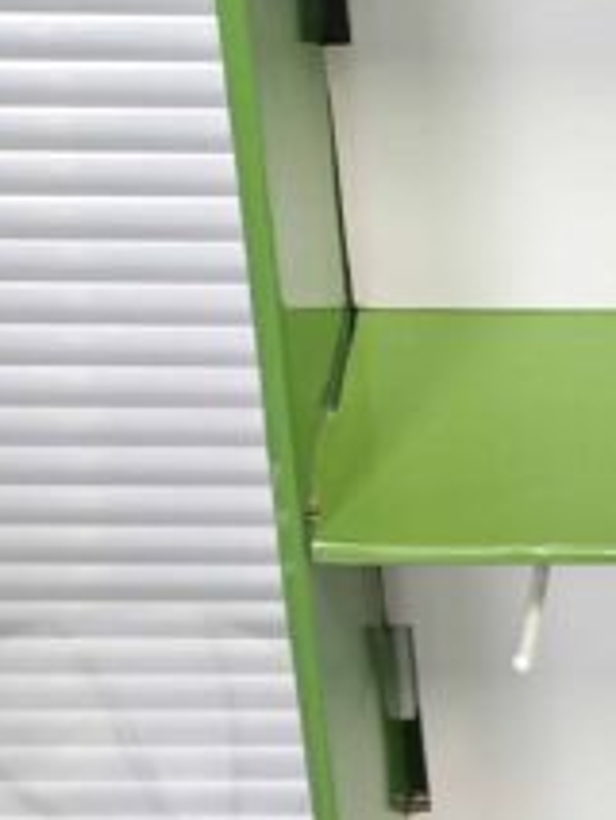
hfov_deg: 7.8
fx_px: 4361
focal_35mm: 184
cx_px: 1128
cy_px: 83
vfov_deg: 10.7
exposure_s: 1/100
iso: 320
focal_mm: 6.7
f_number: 1.4
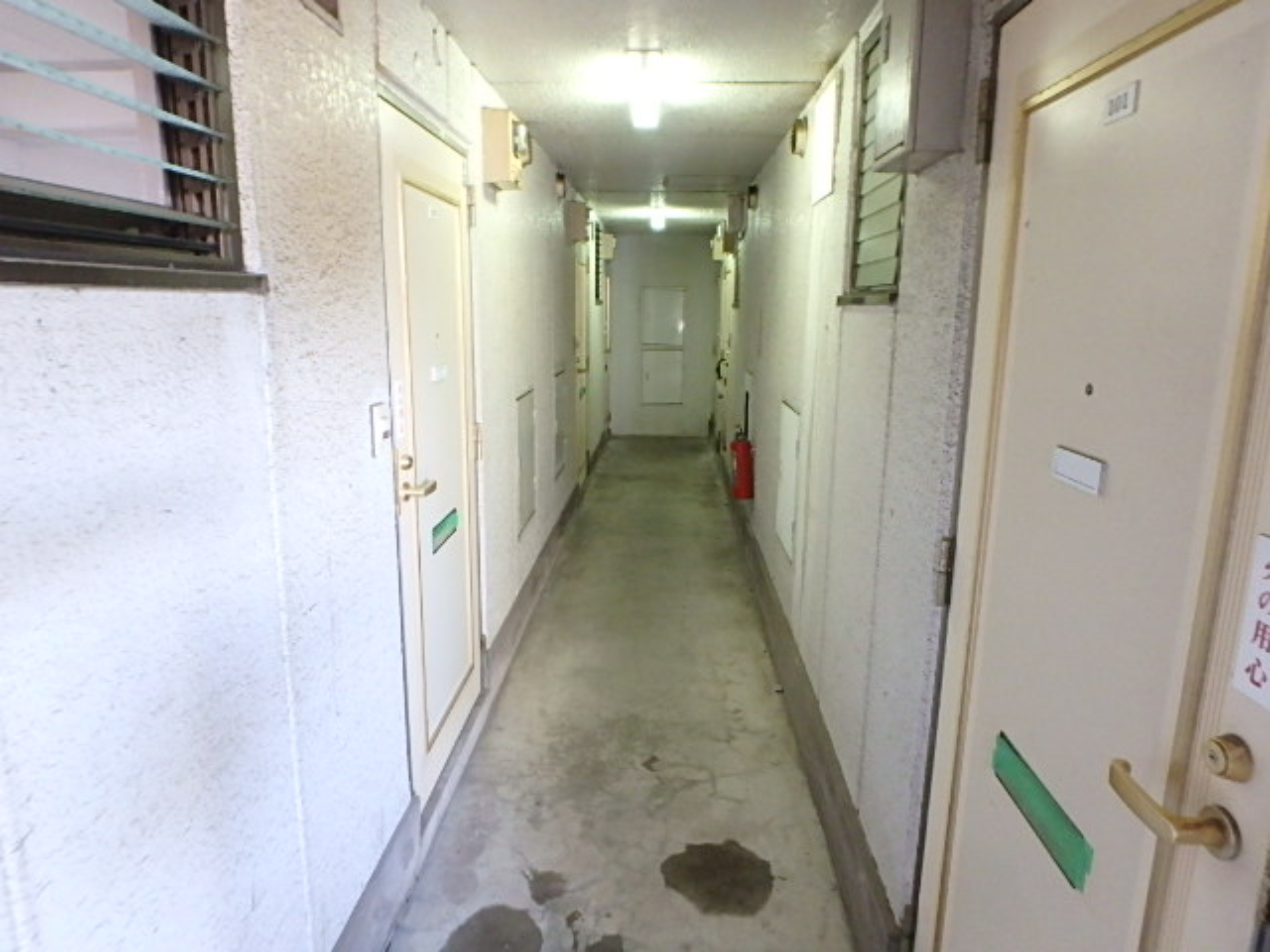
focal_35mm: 21
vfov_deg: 63.4
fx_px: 770
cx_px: 635
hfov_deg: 79.0
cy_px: 476
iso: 800
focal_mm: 3.7
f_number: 3.5
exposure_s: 1/10
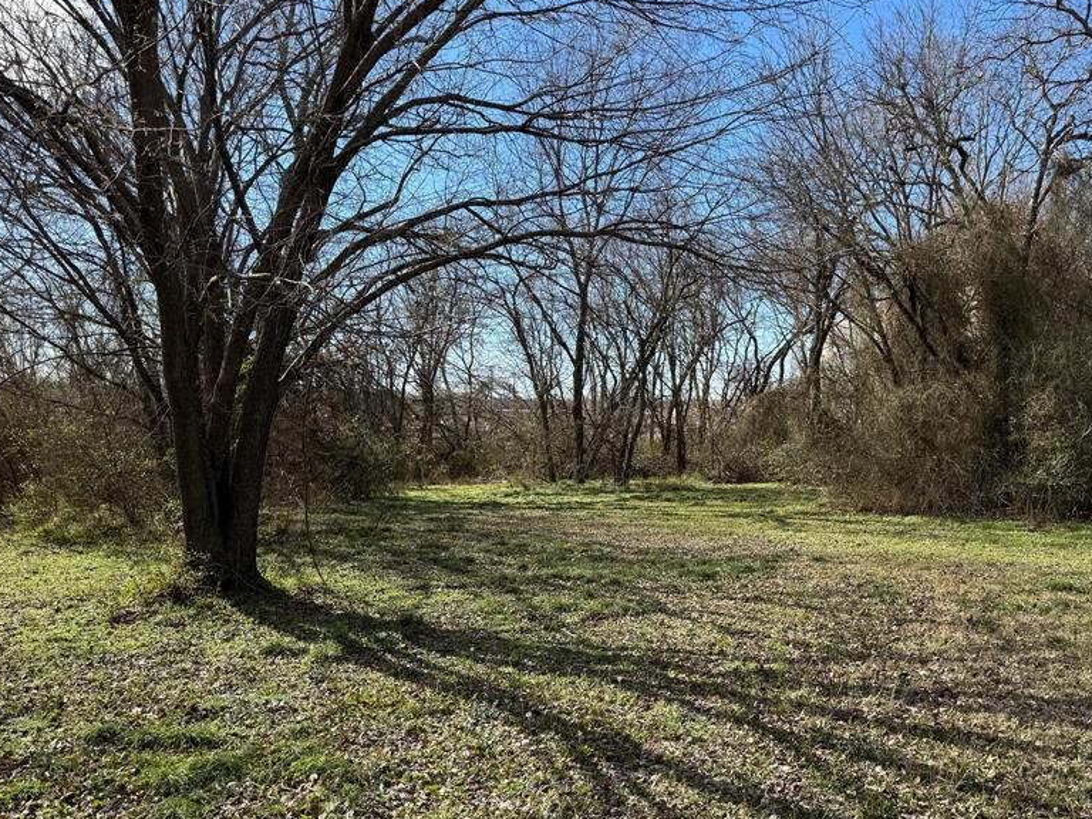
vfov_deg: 44.1
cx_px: 620
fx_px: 1009
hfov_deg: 56.6
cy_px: 459
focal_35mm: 32
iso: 80
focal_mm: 6.76
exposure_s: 1/2174
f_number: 1.78
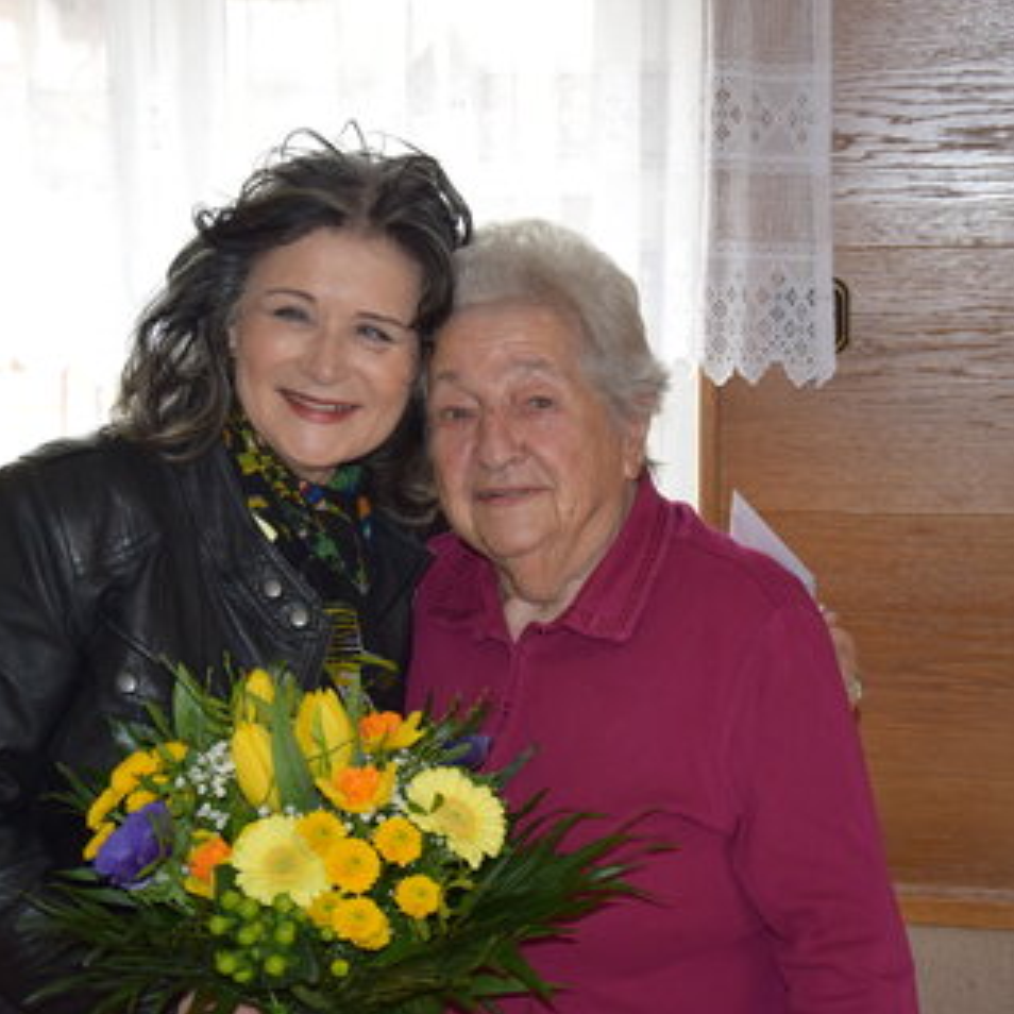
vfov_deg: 22.5
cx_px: 478
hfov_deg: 22.5
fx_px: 2552
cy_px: 507
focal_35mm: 77
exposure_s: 1/125
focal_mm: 40
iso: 800
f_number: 5.6
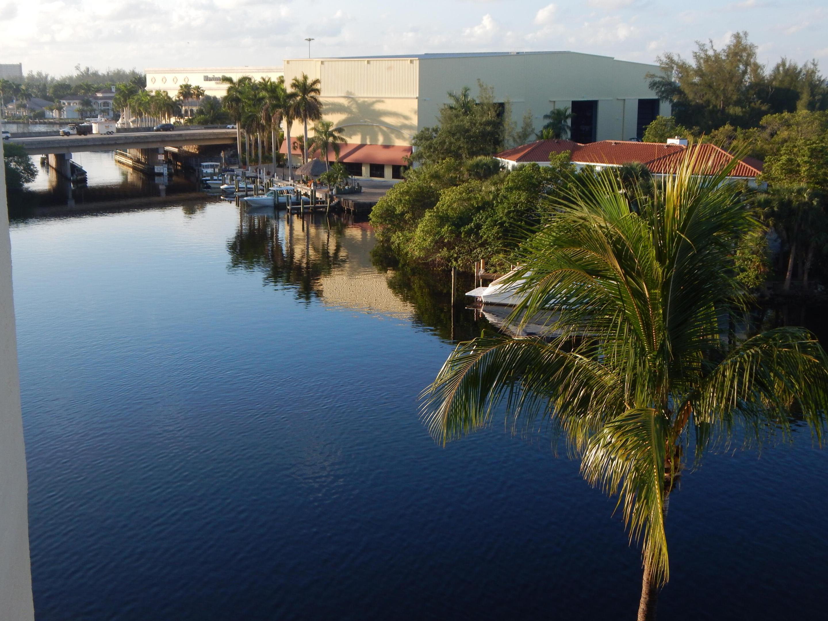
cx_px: 414
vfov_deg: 30.3
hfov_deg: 39.7
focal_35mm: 48
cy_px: 310
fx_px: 1148
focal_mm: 8.6
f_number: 3.7
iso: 125
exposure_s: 1/500
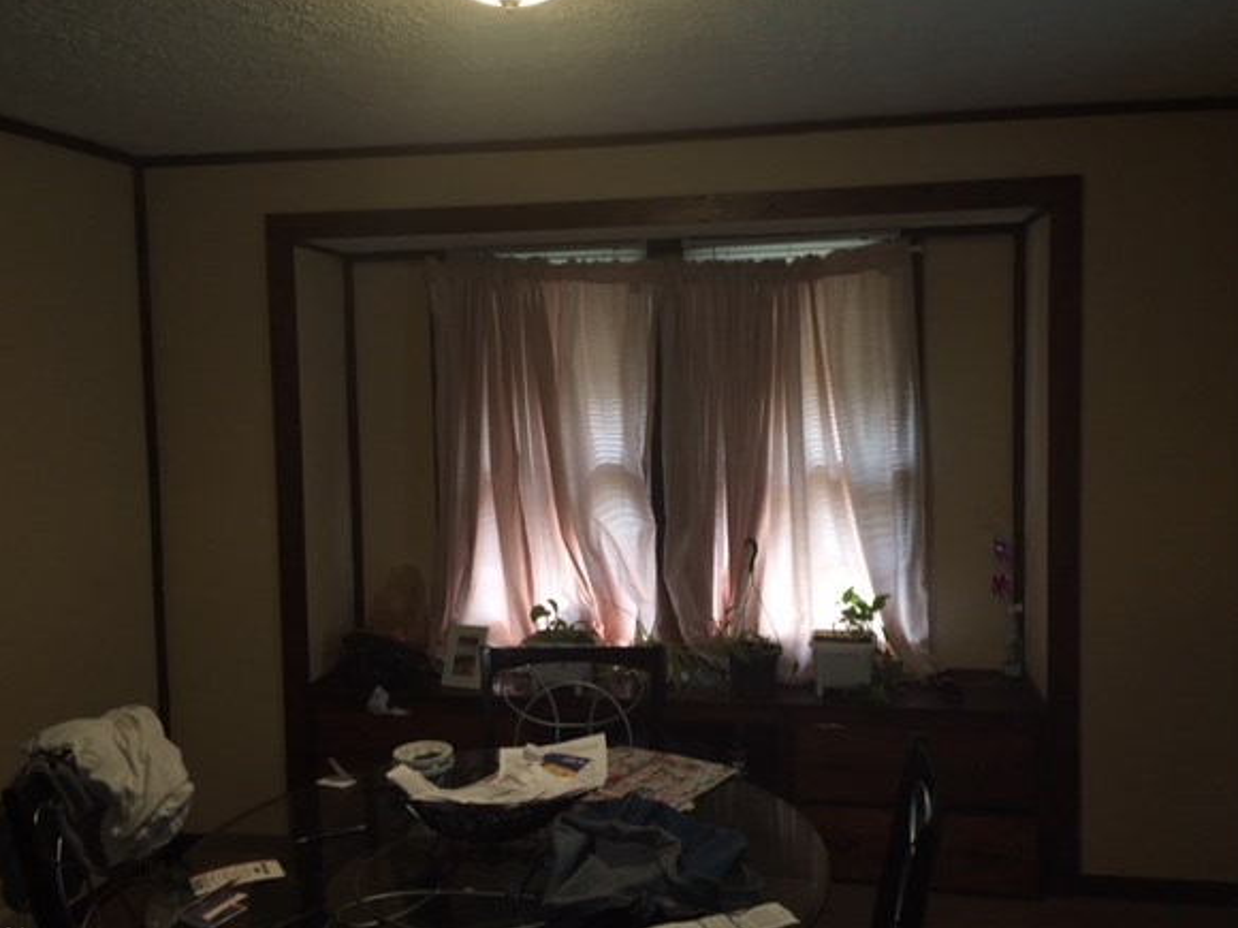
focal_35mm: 32
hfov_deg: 56.8
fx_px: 1144
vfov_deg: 44.2
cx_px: 613
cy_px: 450
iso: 25
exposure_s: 1/41
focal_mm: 4.15
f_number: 2.2
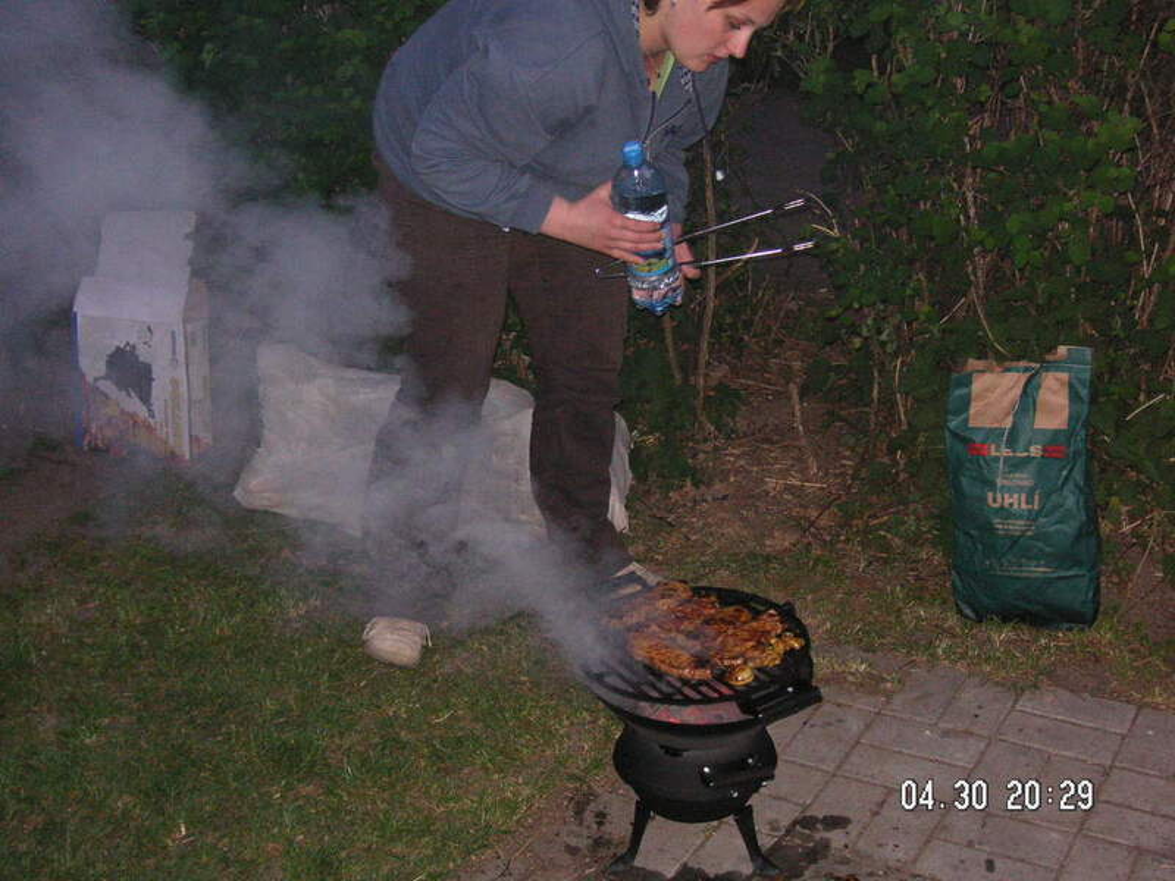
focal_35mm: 47
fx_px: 1595
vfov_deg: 30.9
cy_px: 440
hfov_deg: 40.4
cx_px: 588
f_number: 3.3
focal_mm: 7.8
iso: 160
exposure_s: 1/45
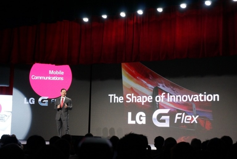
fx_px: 454
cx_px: 118
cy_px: 80
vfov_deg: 19.8
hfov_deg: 29.2
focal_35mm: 69
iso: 2000
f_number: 5.6
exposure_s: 1/80
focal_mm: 46
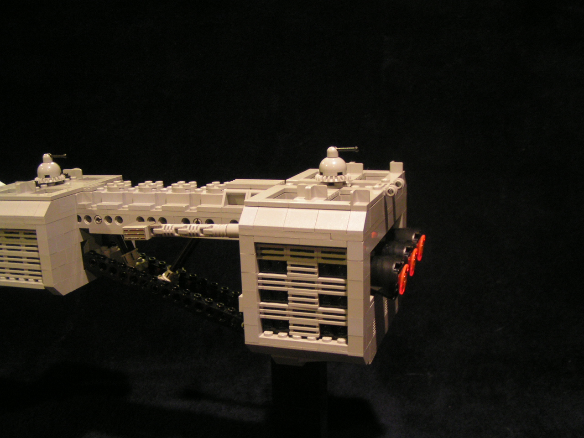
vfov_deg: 37.7
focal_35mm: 38
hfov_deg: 49.0
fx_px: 641
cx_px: 292
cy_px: 219
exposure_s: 1/6
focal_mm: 5.8
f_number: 2.8
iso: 200
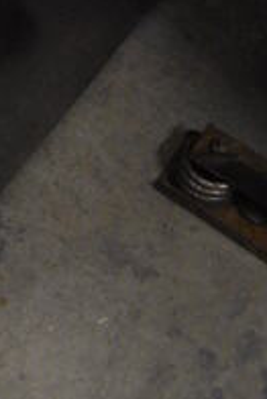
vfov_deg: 13.0
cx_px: -265
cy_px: -514
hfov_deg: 10.1
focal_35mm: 126
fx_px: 1399
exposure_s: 1/125
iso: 3200
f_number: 3.5
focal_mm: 18
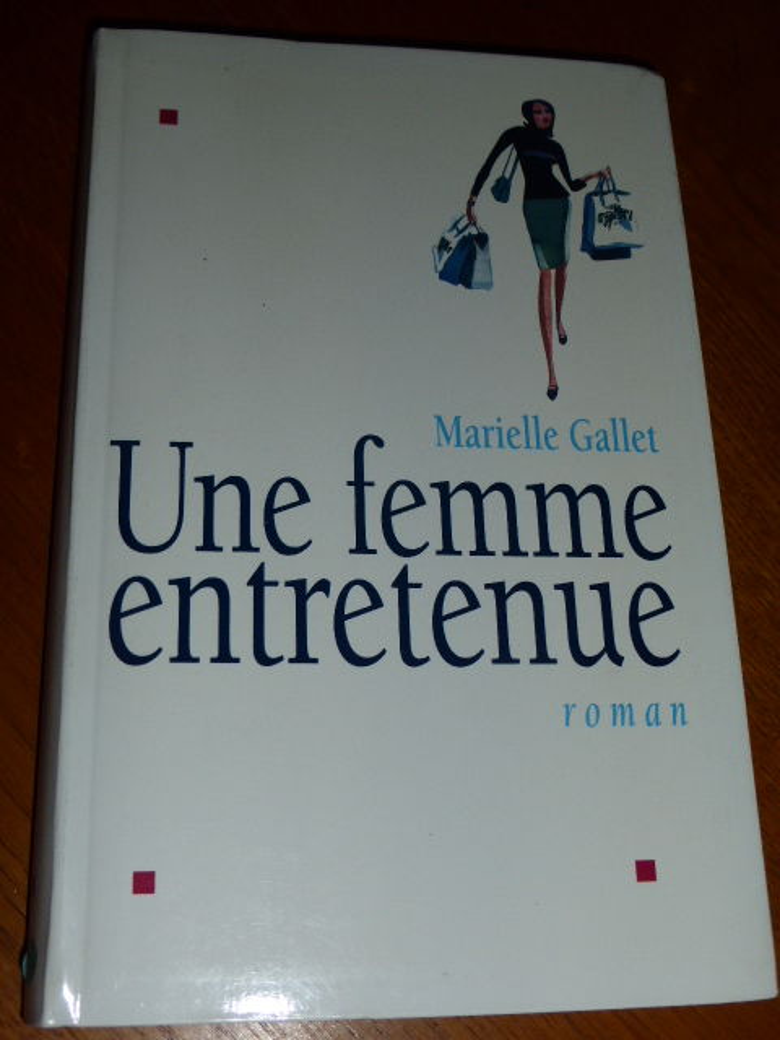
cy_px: 520
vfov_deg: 46.8
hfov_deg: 36.0
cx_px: 390
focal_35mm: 40
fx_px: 1202
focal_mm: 6.9
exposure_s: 1/60
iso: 100
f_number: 3.9
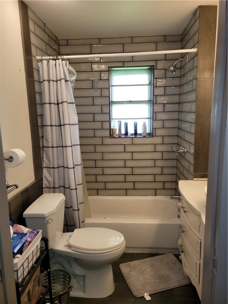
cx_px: 114
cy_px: 152
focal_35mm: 26
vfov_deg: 67.3
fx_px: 228
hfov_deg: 53.1
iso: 64
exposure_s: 1/60
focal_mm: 5.4
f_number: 1.8
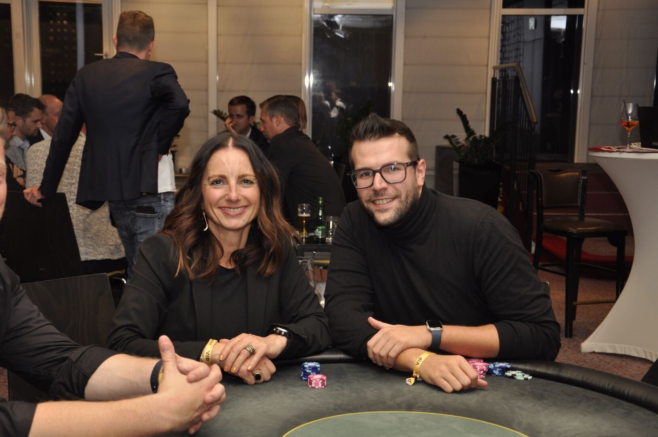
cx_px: 329
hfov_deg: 33.4
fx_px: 1095
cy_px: 218
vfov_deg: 22.6
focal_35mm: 60
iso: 400
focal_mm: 40
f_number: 4.8
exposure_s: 1/60
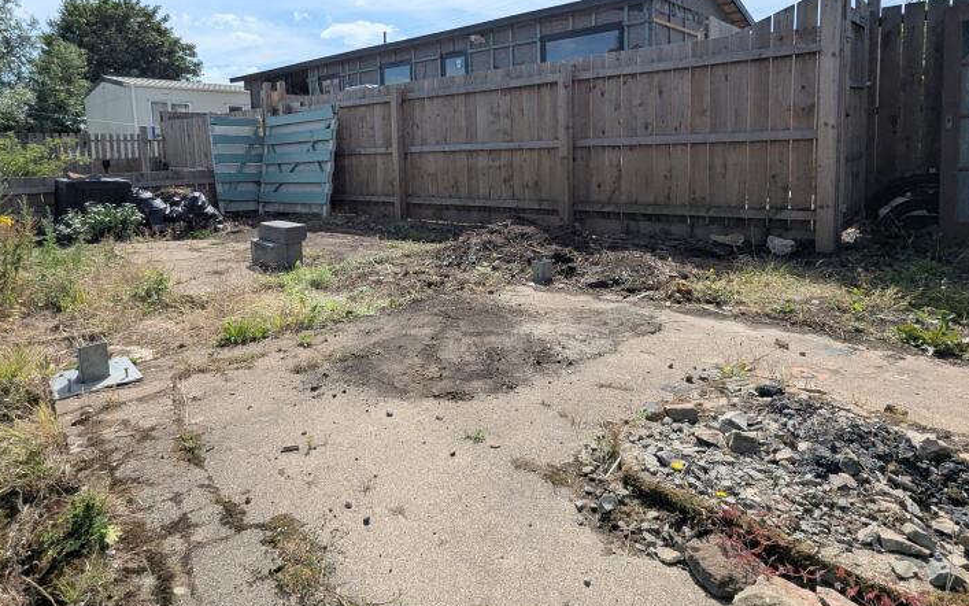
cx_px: 452
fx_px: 528
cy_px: 206
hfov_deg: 84.9
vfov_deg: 58.4
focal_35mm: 20
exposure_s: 1/3690
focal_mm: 1.95
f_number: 2.2
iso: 50
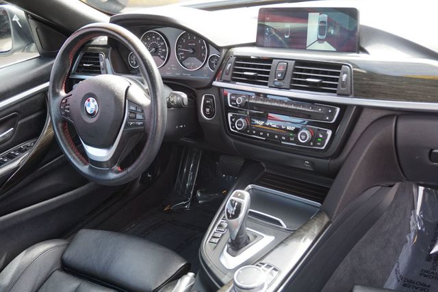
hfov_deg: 51.3
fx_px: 456
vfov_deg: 35.5
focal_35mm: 38
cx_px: 219
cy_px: 146
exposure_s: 1/60
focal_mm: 25
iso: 200
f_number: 4.5
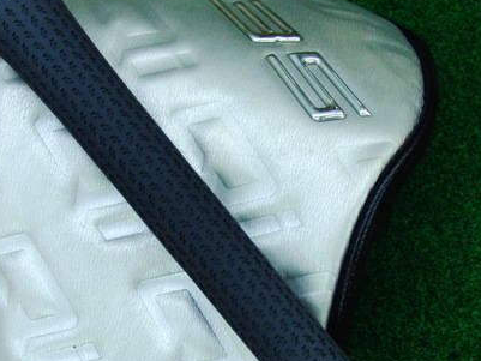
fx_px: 820
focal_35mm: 59
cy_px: 241
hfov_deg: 32.7
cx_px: 261
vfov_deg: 24.7
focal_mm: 6.42
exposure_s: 1/80
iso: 250
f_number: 3.6
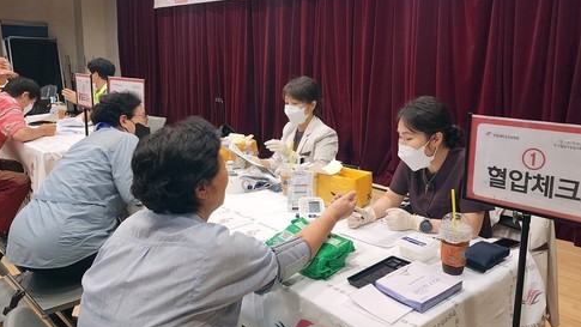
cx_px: 316
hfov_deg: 62.5
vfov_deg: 37.7
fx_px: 478
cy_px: 143
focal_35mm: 31
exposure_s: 1/120
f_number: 1.8
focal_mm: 6.4
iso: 160
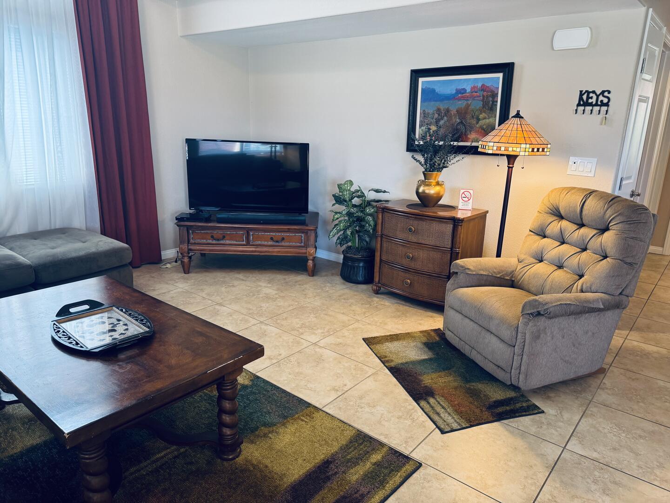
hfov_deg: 71.6
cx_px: 335
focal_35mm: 24
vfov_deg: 56.8
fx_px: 465
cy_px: 252
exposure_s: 1/60
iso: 200
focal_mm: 6.76
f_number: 1.78
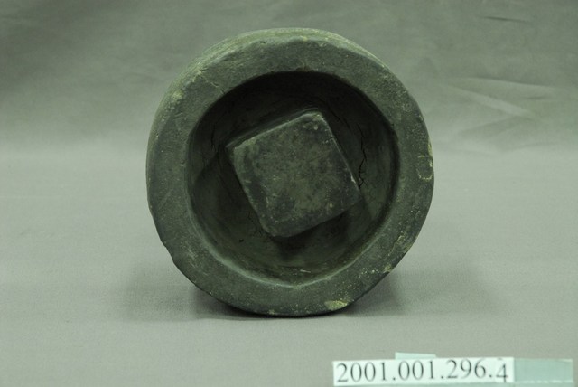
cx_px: 289
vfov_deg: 13.1
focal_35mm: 105
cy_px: 194
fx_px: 1687
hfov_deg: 19.4
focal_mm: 70
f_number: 8
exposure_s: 1/10
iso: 1000
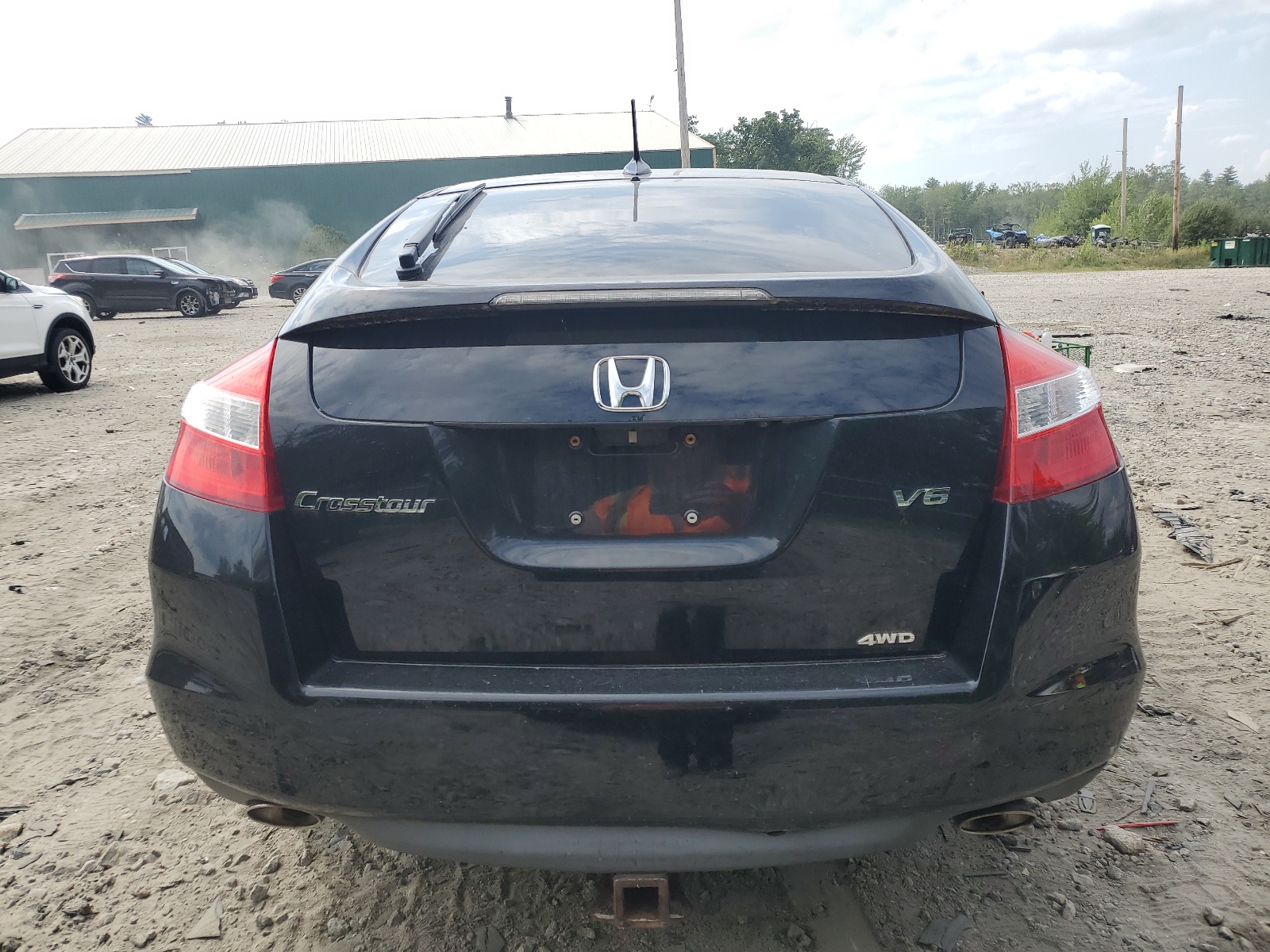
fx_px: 954
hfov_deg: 67.3
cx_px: 635
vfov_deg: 53.1
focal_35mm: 26
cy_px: 476
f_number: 1.5
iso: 50
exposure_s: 1/2000
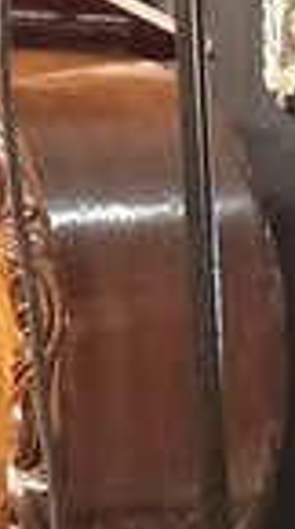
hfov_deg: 7.5
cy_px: 212
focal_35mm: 160
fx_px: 2237
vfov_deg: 13.5
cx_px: 255
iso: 2500
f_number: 2
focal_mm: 4.6
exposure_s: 1/10
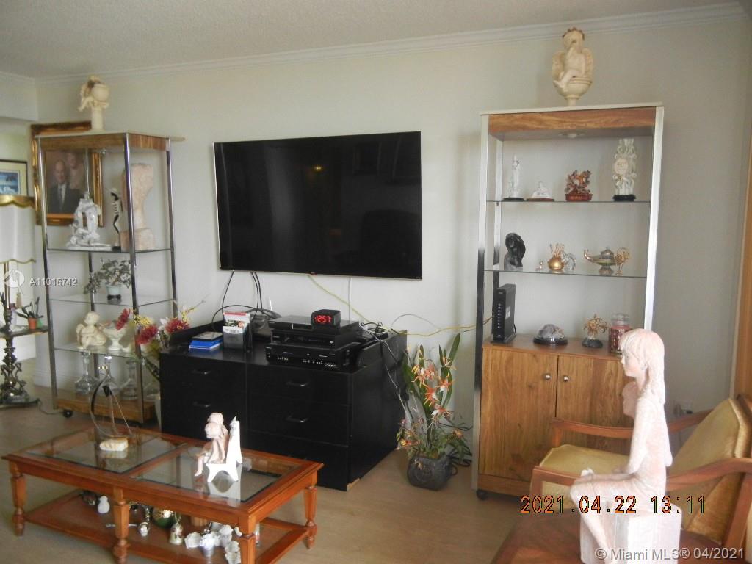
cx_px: 376
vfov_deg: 46.8
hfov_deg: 60.0
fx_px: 652
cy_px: 282
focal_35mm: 30
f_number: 3.5
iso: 640
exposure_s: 1/99.8
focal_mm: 5.4
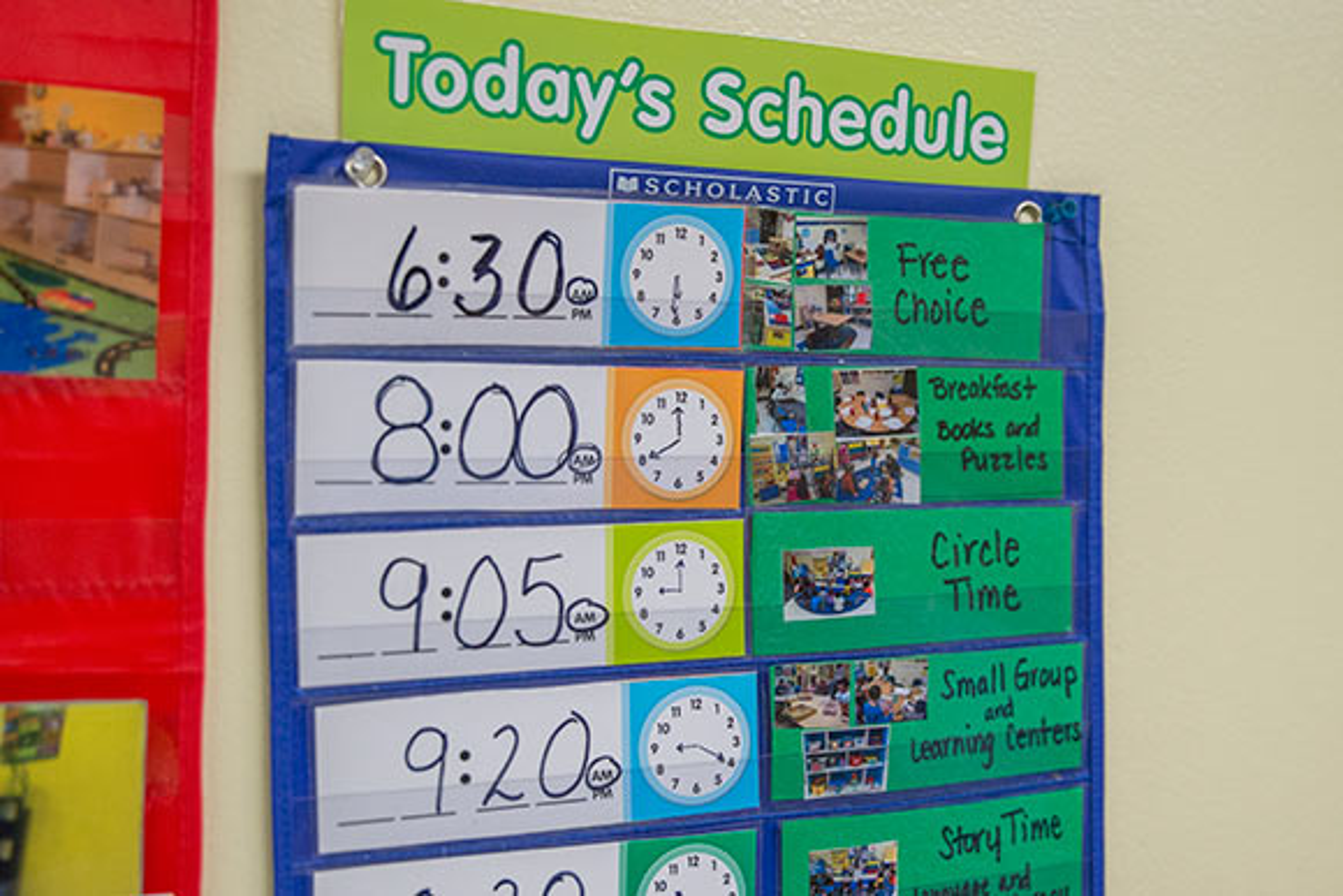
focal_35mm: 35
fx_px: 1306
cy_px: 448
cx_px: 672
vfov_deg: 37.9
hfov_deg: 54.4
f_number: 4
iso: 1250
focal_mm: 35
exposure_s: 1/250
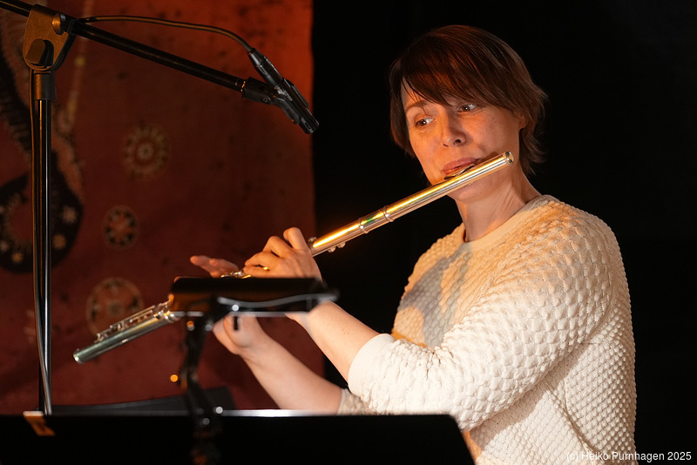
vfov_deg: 11.2
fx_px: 2382
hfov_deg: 16.6
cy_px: 232
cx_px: 348
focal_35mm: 123
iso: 6400
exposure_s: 1/100
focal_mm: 123
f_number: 4
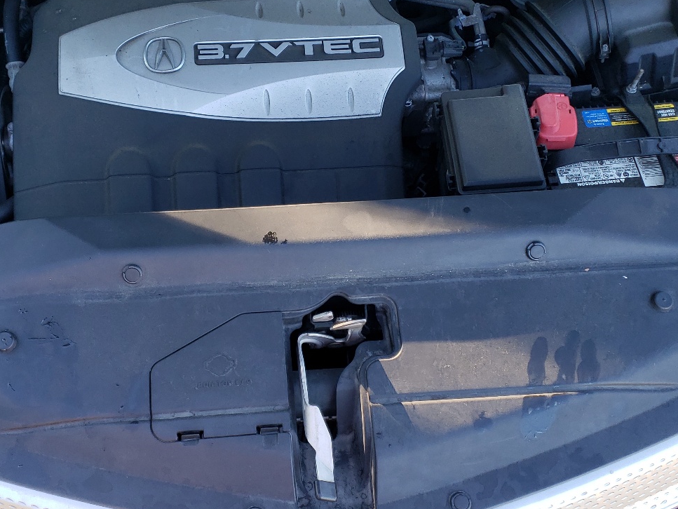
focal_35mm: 43
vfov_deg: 33.6
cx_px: 308
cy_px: 287
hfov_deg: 43.8
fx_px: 843
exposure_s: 1/123
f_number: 1.5
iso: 50
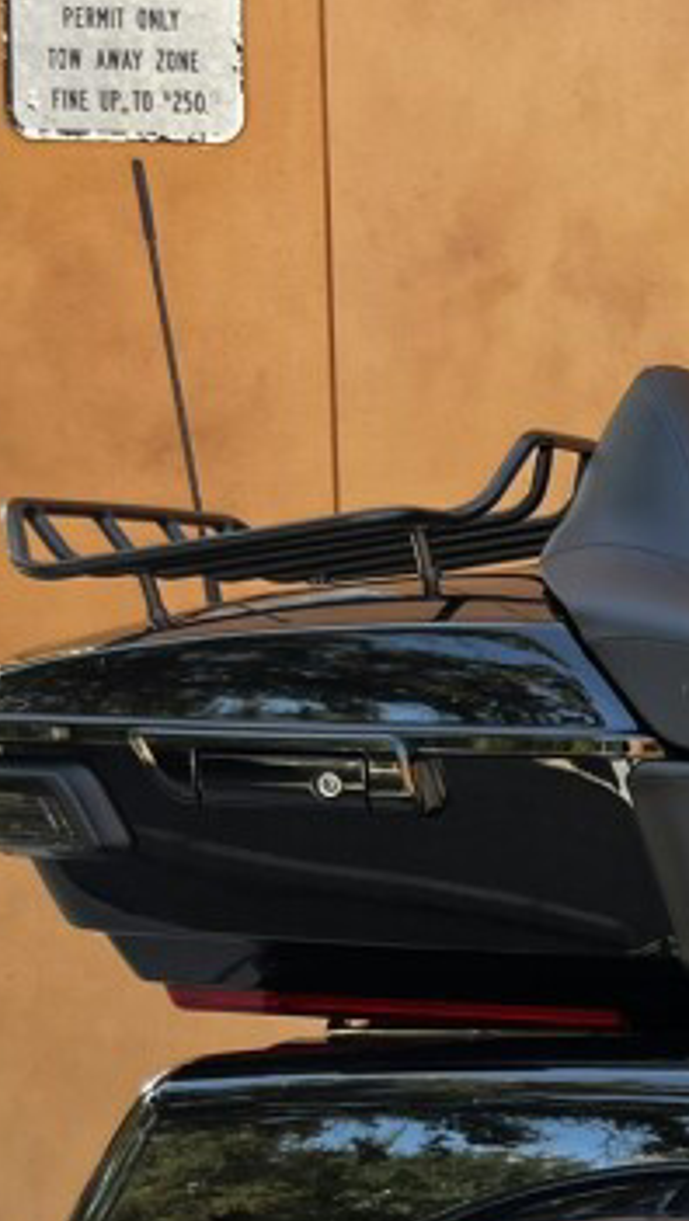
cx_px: 1578
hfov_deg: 11.8
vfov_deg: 24.0
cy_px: 1103
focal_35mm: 86
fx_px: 2787
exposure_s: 1/148
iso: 32
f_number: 1.6
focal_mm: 5.1
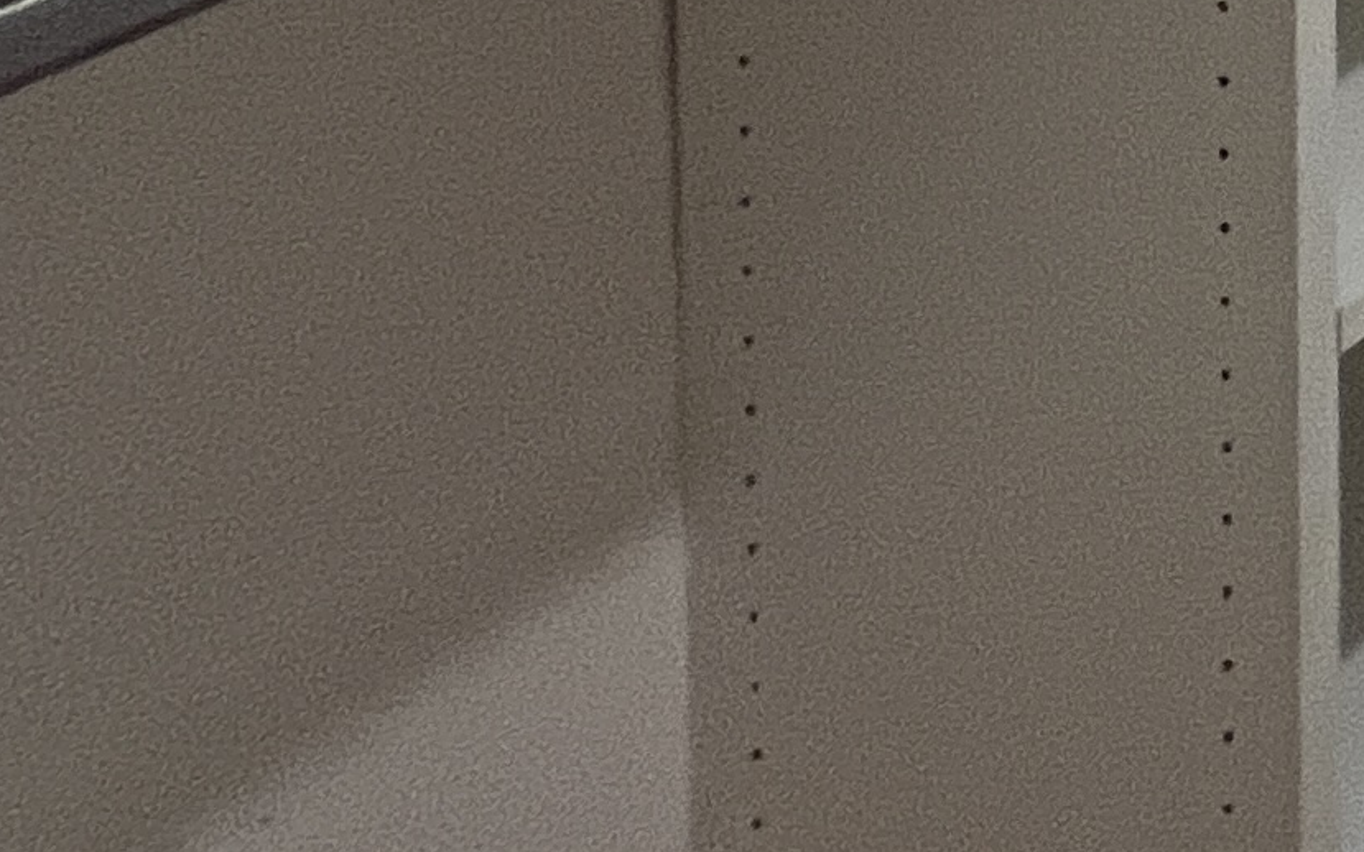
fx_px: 2490
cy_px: -1352
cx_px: 3123
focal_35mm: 67
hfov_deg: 16.2
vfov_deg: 13.0
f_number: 1.8
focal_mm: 1.57
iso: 125
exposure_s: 1/120
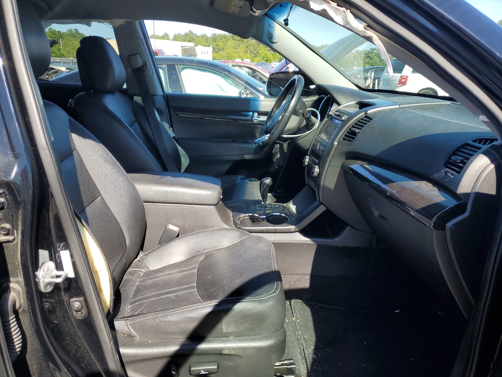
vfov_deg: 53.1
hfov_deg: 67.3
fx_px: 377
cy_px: 188
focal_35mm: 26
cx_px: 251
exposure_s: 1/833
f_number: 1.5
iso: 50
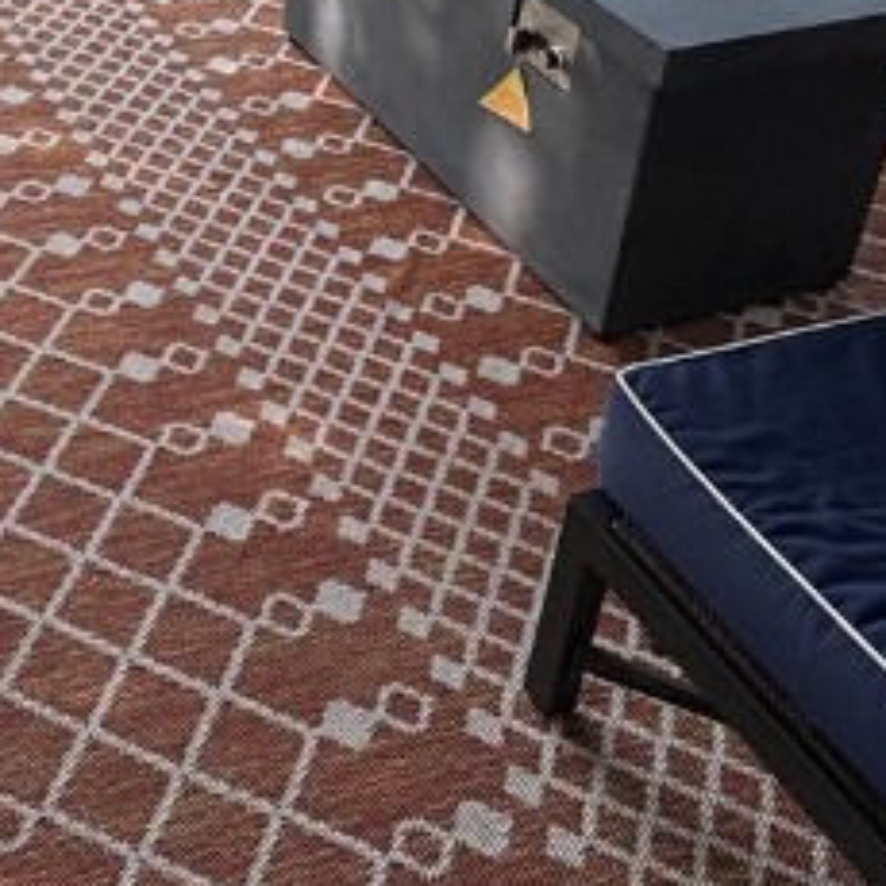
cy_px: -181
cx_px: -15
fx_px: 1593
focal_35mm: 55
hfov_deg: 29.0
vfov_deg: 27.3
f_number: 2.2
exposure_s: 1/204
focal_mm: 2.22
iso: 40
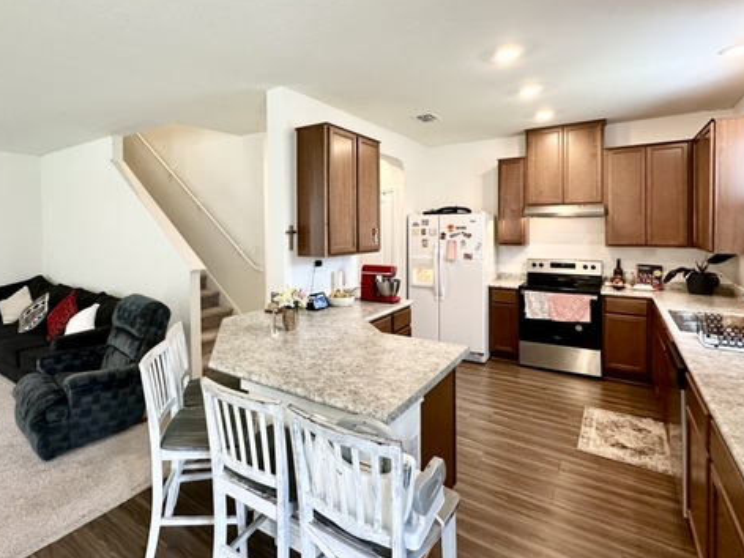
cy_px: 233
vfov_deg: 68.2
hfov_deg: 83.8
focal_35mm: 19
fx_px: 408
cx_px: 306
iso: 160
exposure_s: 1/60
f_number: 2.2
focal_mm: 2.22
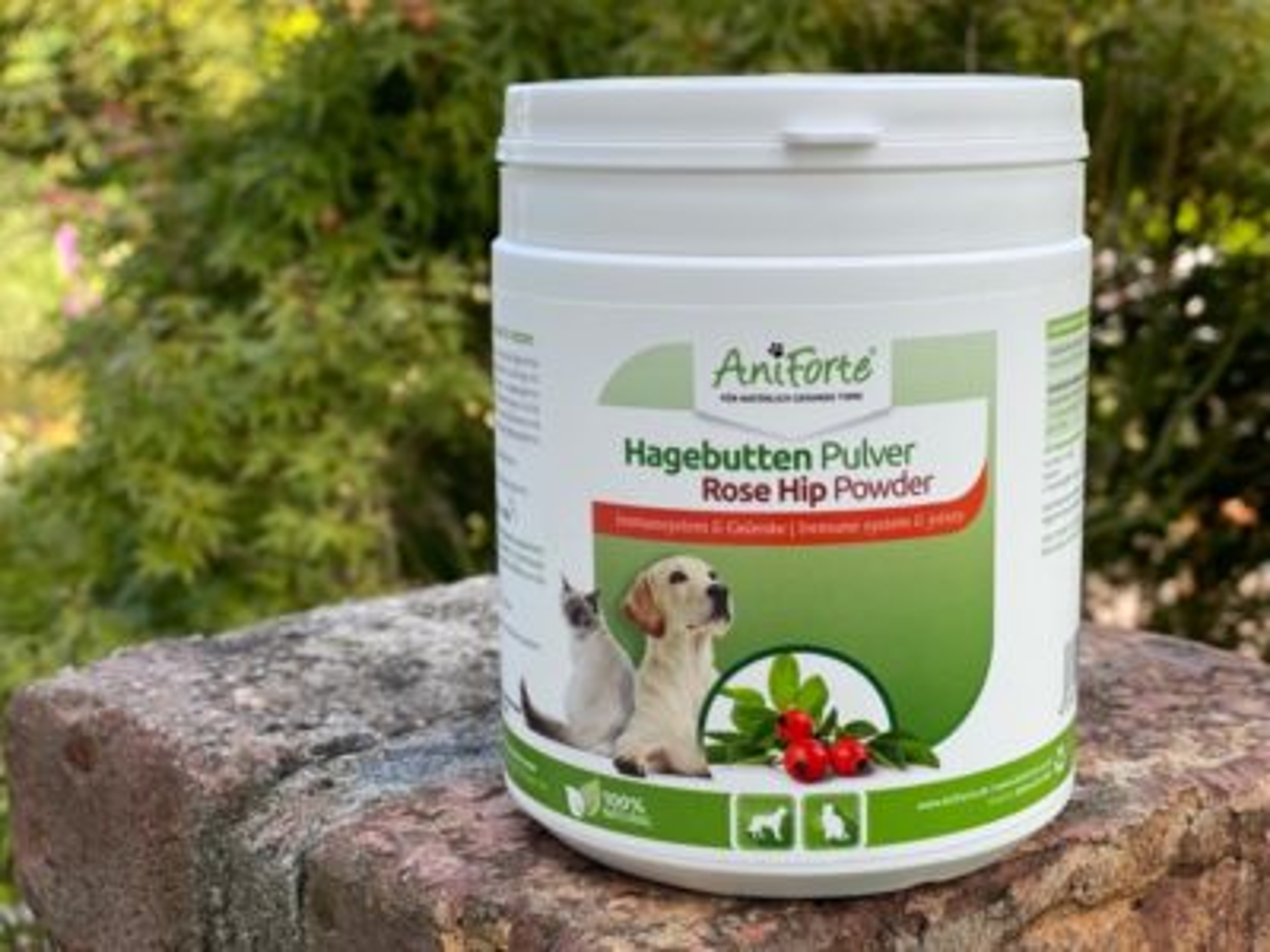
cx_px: 635
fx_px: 1908
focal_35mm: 52
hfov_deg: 36.8
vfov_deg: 28.0
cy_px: 476
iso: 20
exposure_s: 1/393
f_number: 2
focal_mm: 6
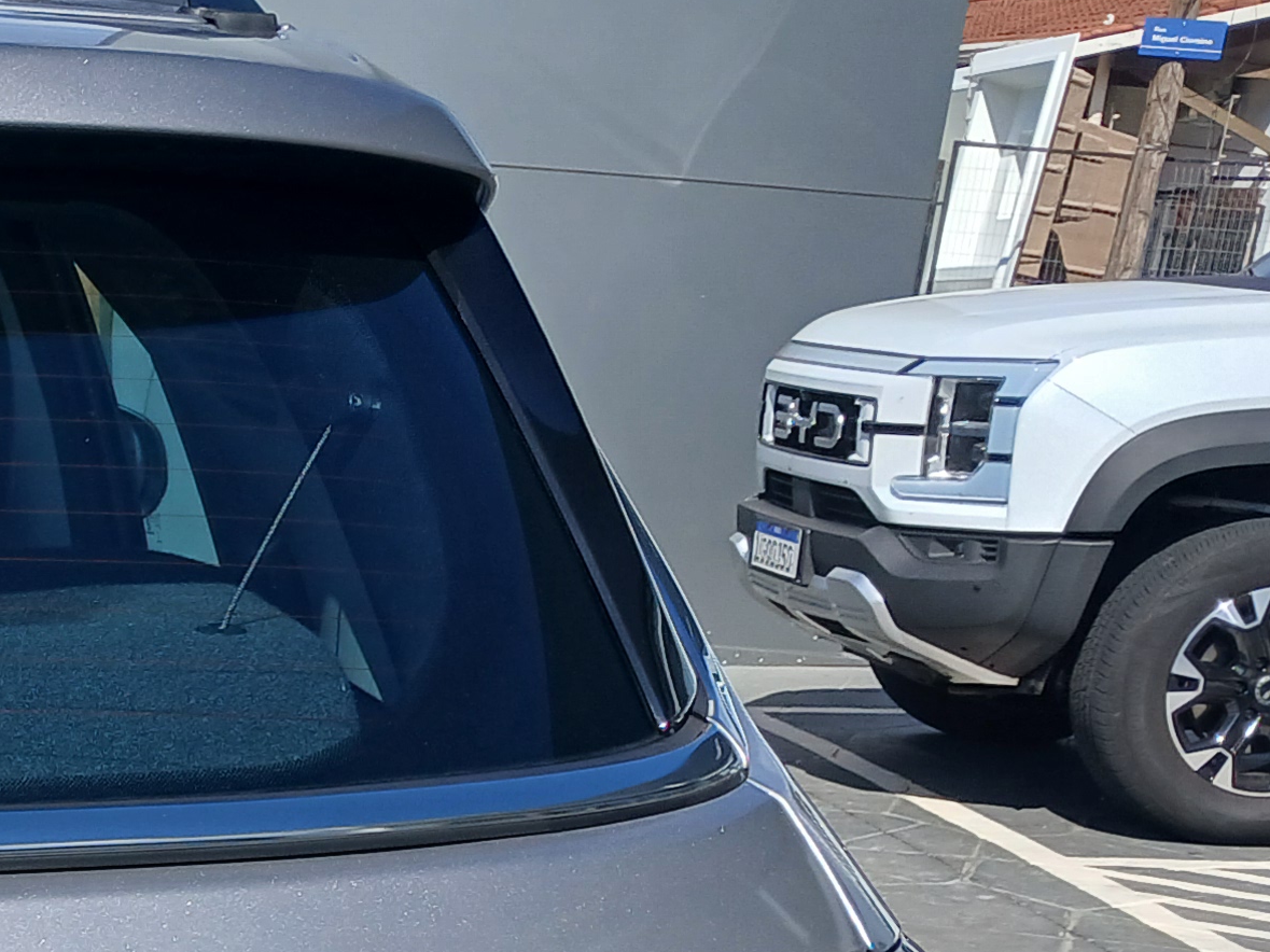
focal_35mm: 90
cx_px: -717
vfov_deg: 15.7
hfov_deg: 18.8
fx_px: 3302
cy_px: 1186
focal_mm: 3.98
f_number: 1.8
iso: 20
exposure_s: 1/791
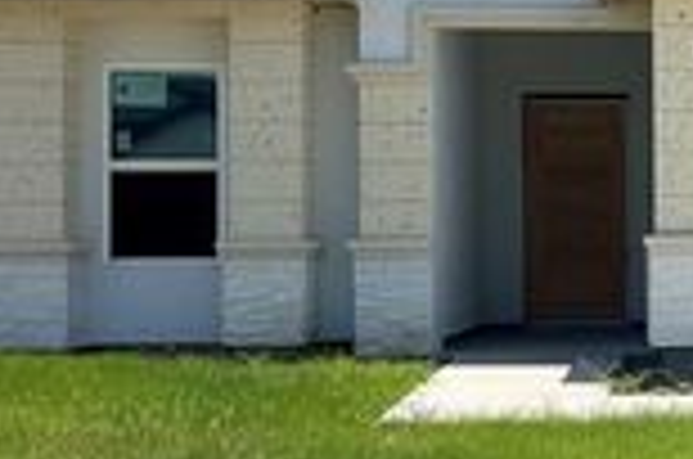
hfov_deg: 21.5
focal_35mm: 88
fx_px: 1690
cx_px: 832
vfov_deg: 15.5
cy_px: 196
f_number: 1.5
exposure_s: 1/8000
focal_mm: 5.7
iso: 50
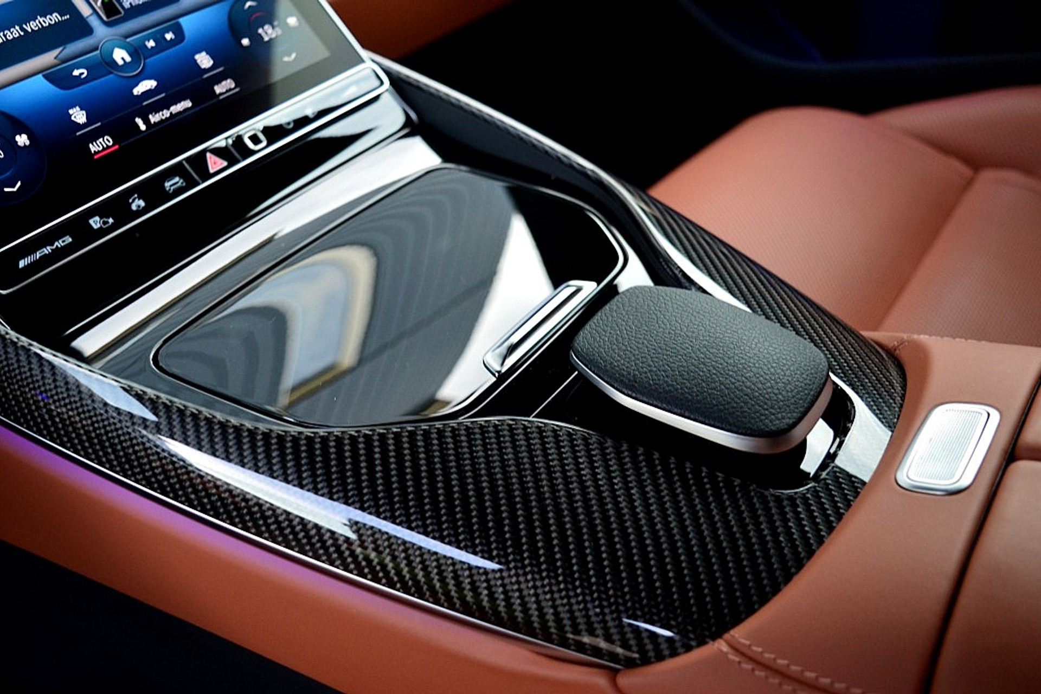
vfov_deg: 35.5
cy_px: 347
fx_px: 1084
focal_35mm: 38
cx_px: 520
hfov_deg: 51.3
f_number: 4.5
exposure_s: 1/60
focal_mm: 25
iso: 800
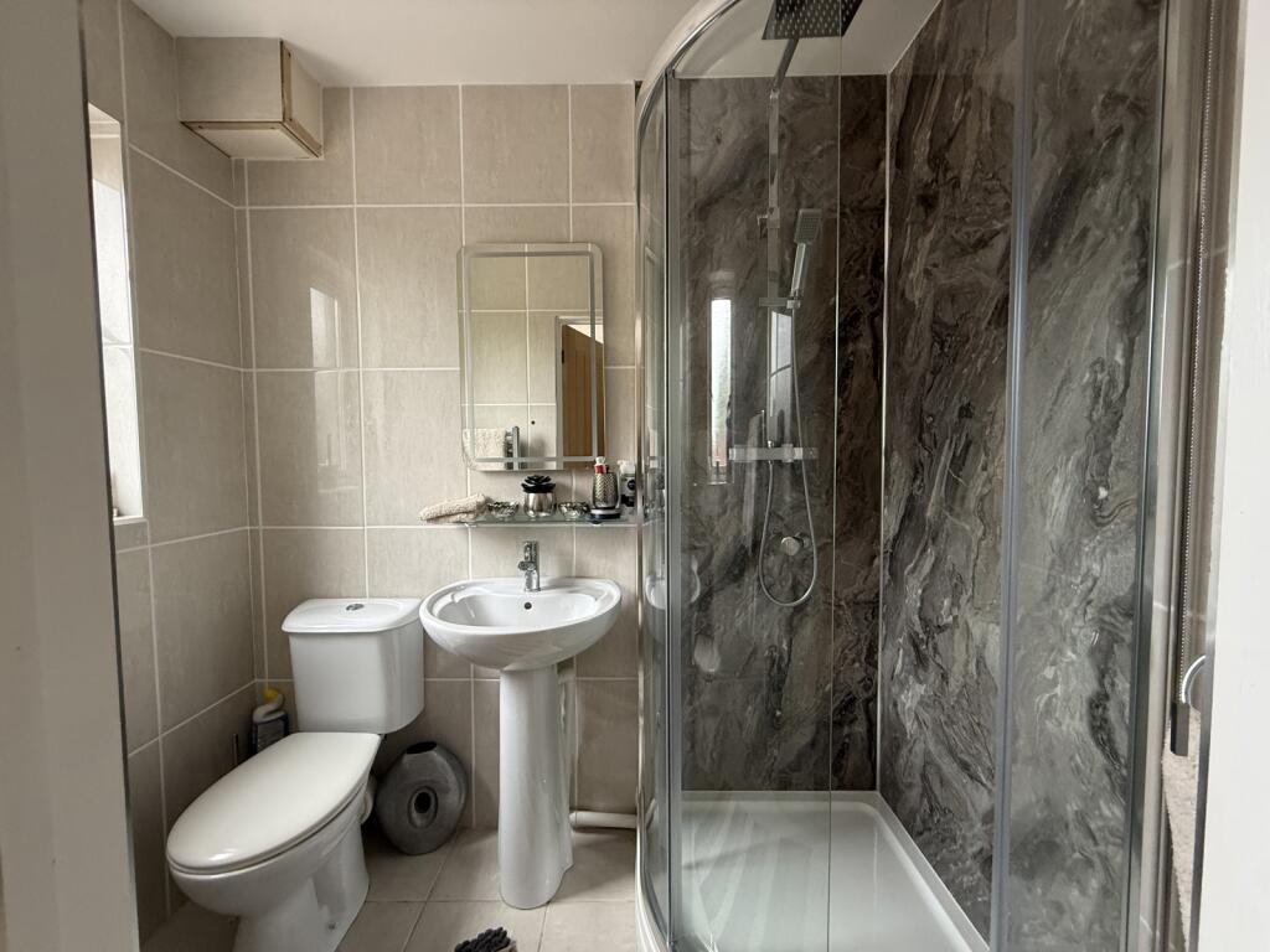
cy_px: 476
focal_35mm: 14
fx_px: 514
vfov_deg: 85.7
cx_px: 635
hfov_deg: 102.1
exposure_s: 1/99
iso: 250
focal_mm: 2.22
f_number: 2.2
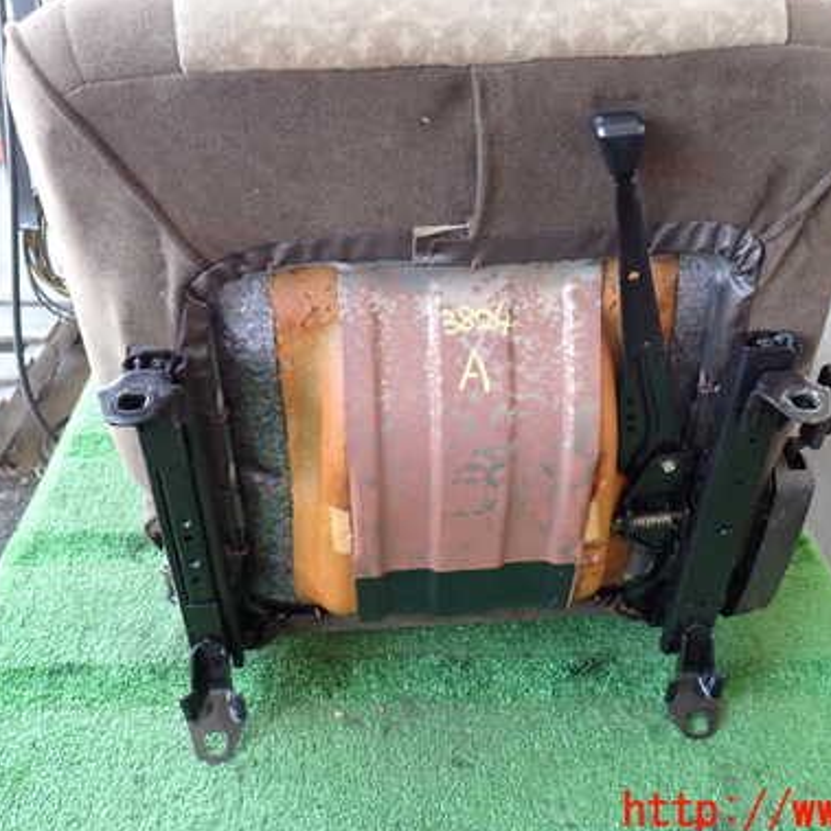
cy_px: 346
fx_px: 951
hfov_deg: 47.1
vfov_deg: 47.0
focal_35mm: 35
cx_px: 460
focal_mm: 4.5
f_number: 2
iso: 200
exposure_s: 1/30
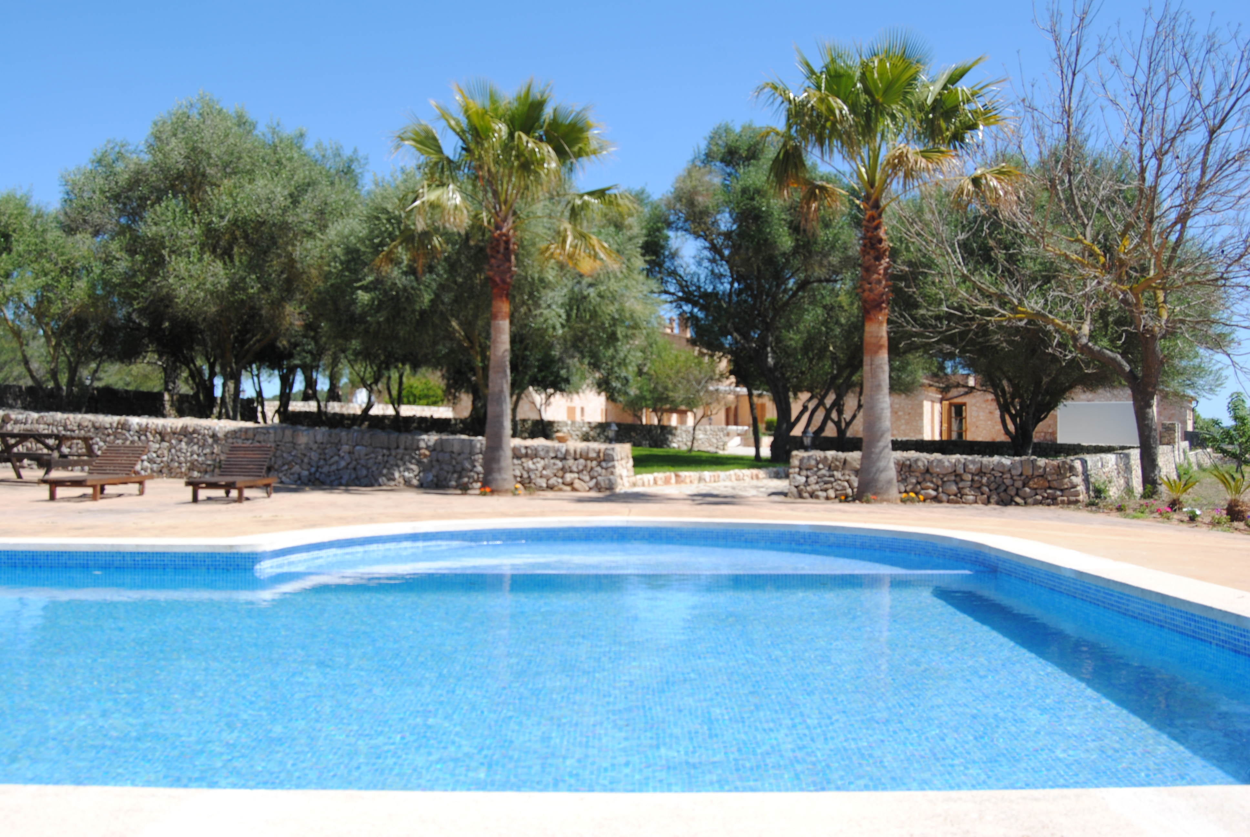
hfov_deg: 57.2
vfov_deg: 40.1
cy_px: 418
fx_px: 1147
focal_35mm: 33
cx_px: 625
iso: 100
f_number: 7.1
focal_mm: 22
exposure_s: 1/200
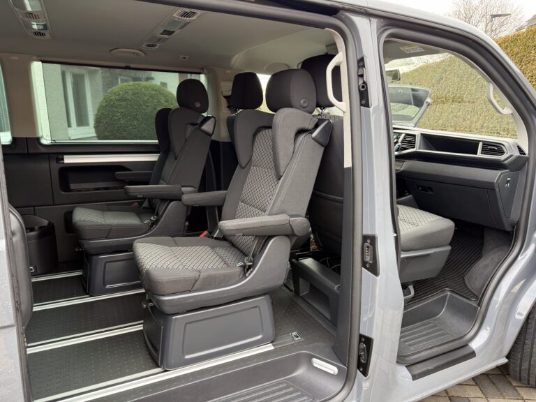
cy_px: 201
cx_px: 268
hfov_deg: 71.6
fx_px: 372
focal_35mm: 24
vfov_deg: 56.8
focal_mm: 6.76
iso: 125
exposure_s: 1/121
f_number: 1.78
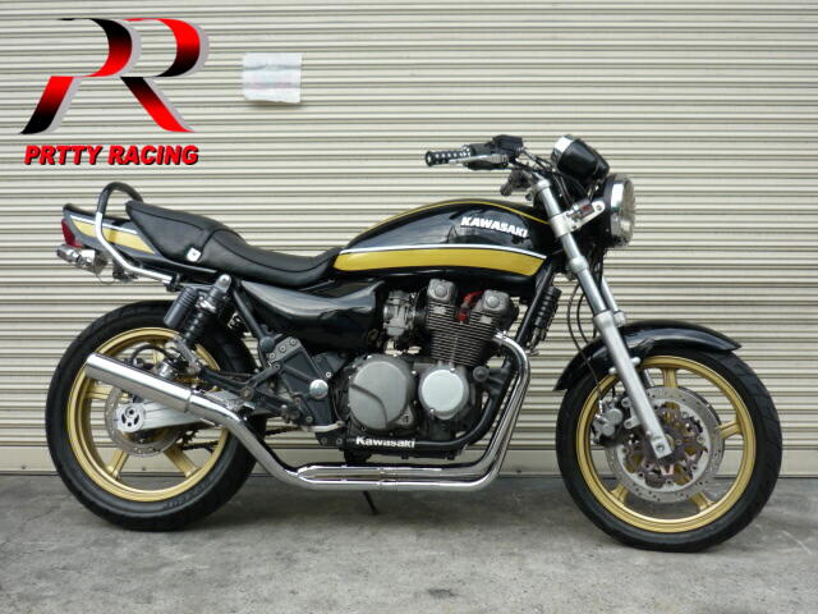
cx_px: 409
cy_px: 307
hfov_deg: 47.9
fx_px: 922
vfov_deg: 36.8
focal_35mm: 39
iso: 100
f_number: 2.8
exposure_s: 1/200
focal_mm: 5.5
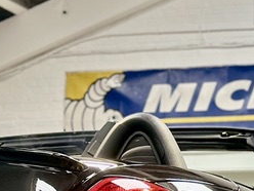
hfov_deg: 10.0
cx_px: 34
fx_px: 1453
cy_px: 199
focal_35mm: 198
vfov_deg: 7.5
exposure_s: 1/58
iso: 160
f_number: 1.78
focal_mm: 6.86
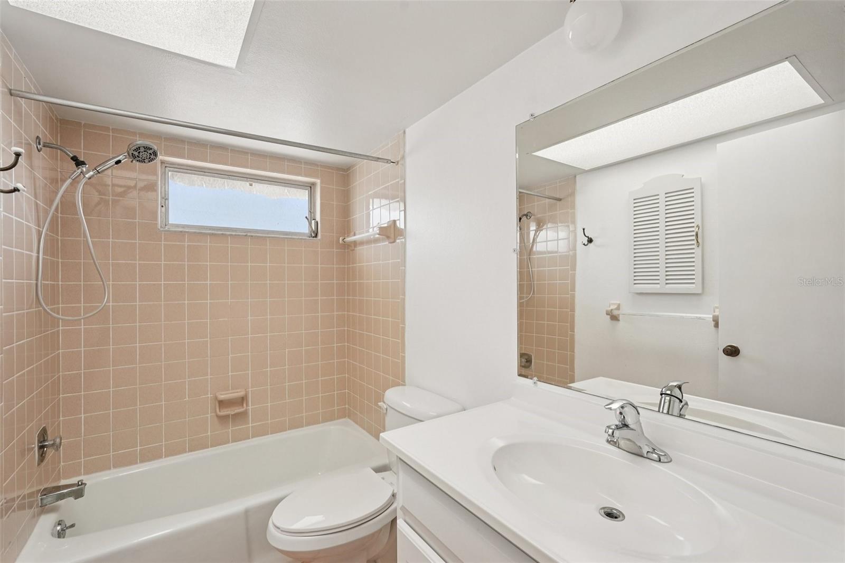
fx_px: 375
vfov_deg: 73.7
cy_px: 282
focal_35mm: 16
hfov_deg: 96.7
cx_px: 422
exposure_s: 1/60
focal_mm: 16
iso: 400
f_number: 8
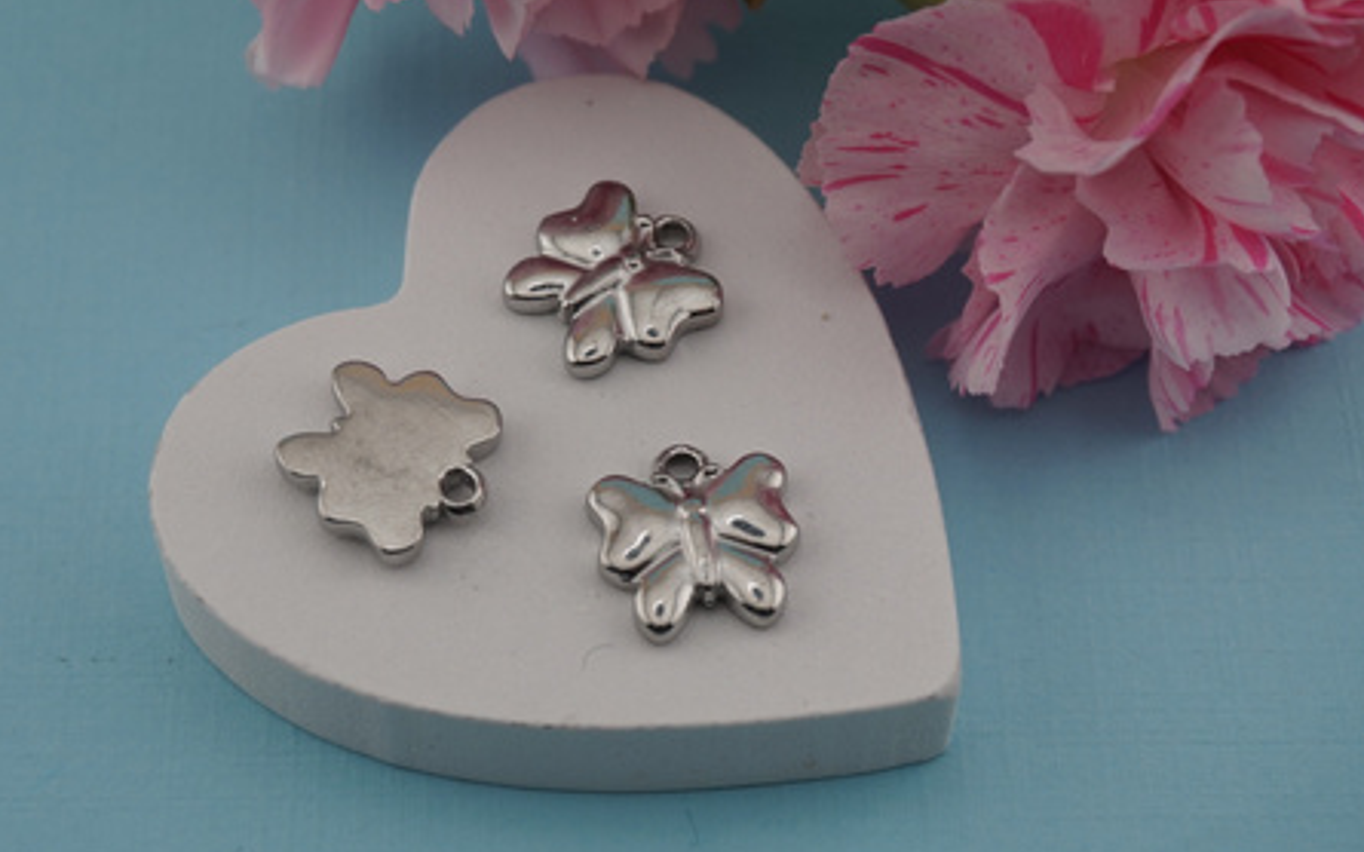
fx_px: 2361
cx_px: 677
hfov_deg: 32.2
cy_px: 421
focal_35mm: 64
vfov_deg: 20.5
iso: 100
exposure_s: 1/100
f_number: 7.1
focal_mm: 41
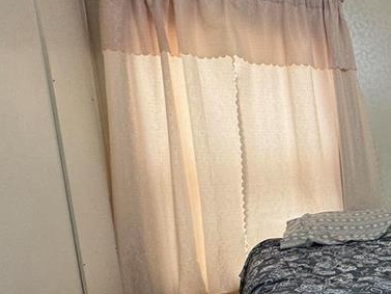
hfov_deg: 34.2
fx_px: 429
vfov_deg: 37.3
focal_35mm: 38
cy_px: 196
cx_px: 513
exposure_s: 1/60
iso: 160
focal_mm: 2.22
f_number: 2.2
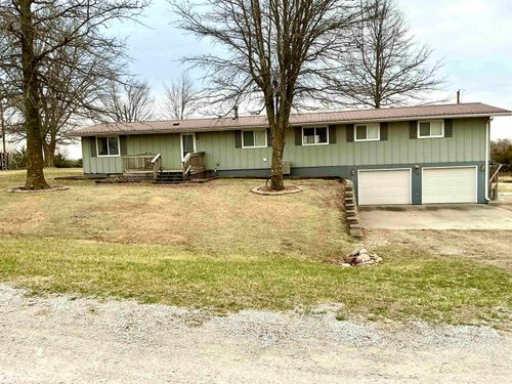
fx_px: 414
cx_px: 256
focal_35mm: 28
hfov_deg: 63.4
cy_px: 192
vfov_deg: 49.7
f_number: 1.8
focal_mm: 3
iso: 20
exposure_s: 1/122
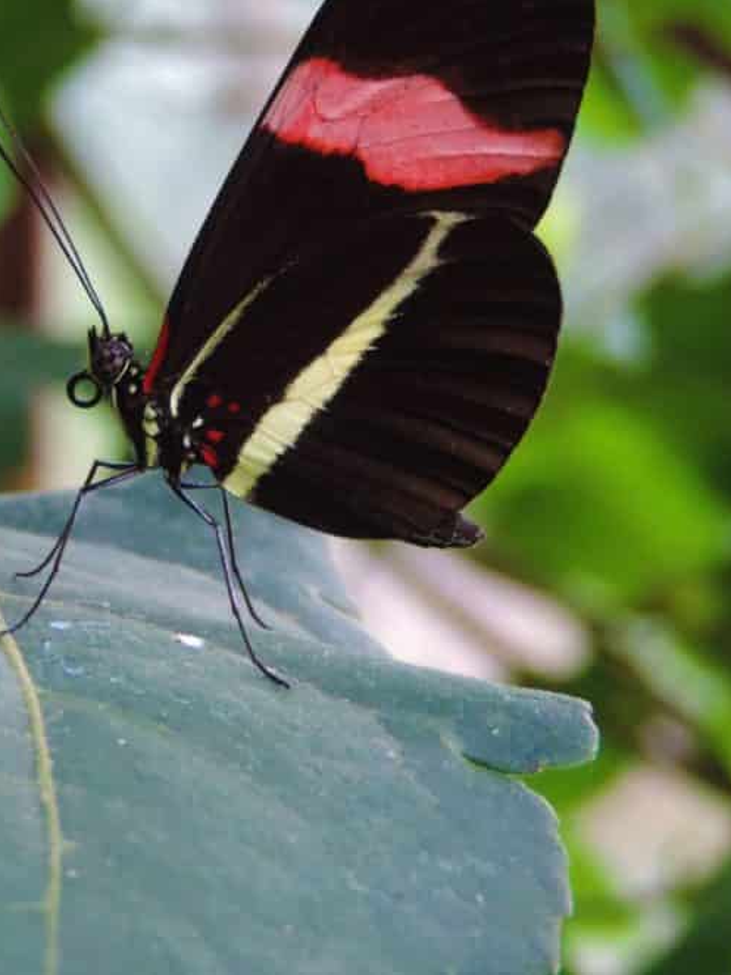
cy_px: 192
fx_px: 4535
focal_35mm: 161
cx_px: 228
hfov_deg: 9.2
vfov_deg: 12.2
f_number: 4.1
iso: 720
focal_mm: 17.8
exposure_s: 1/25
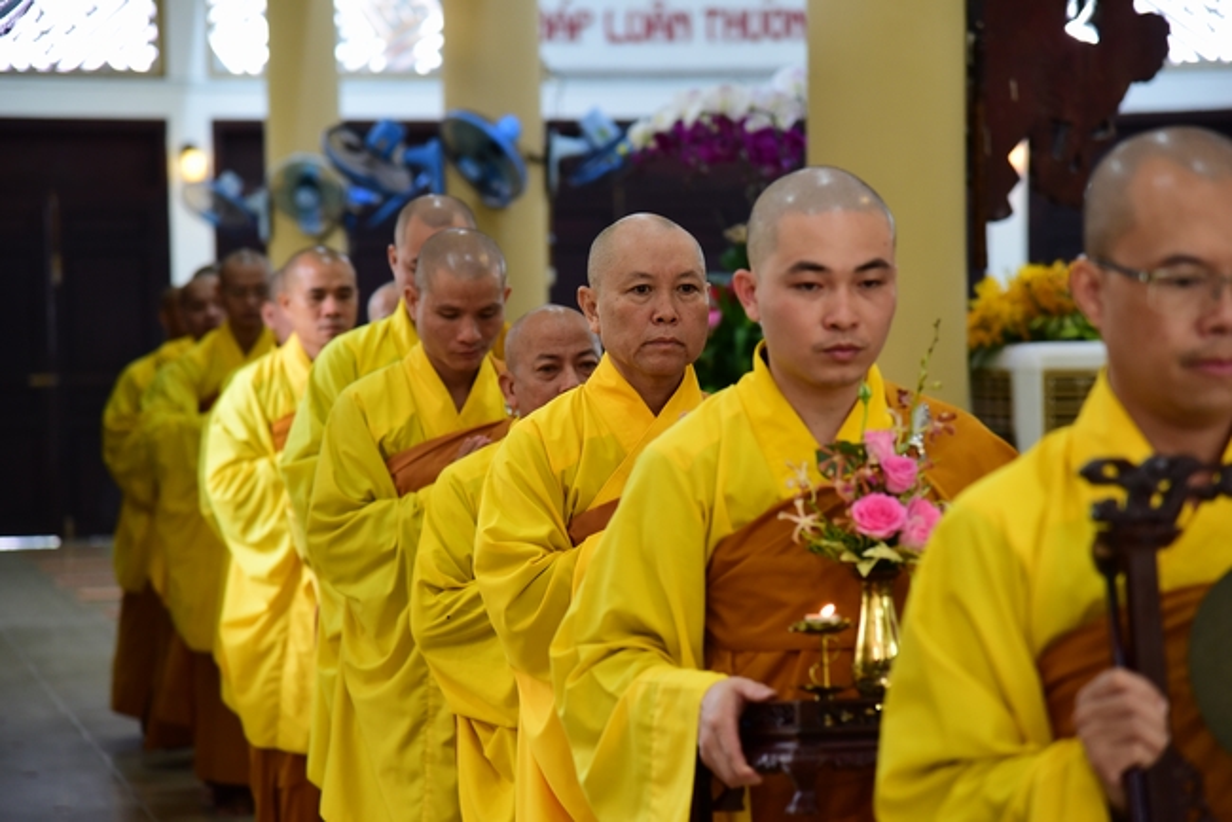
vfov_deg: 11.4
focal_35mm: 120
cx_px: 616
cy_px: 411
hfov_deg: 17.1
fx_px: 4108
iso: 1600
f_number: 4.5
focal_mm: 120
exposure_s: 1/50
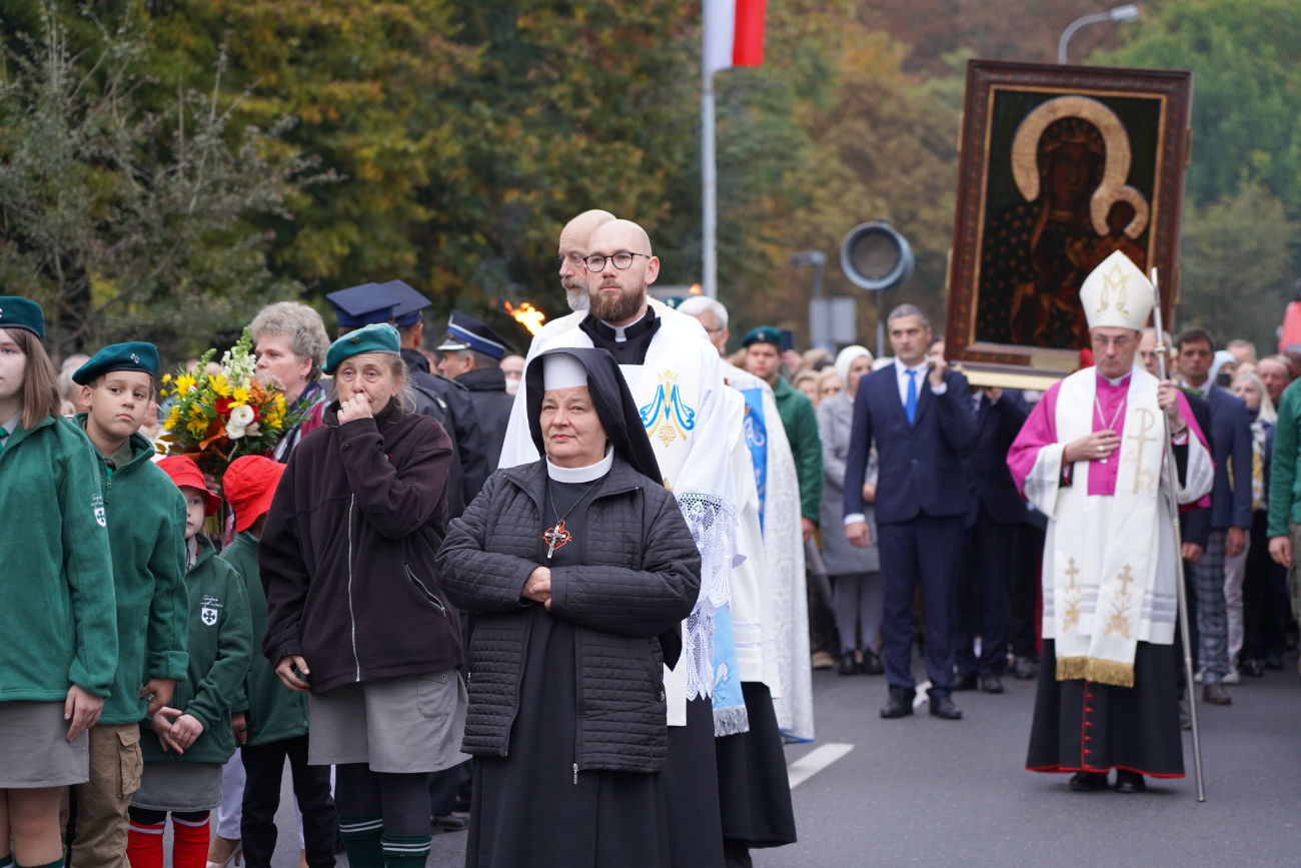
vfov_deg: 13.0
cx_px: 650
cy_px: 434
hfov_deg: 19.5
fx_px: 3795
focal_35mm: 105
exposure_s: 1/160
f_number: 4
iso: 1250
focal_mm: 105
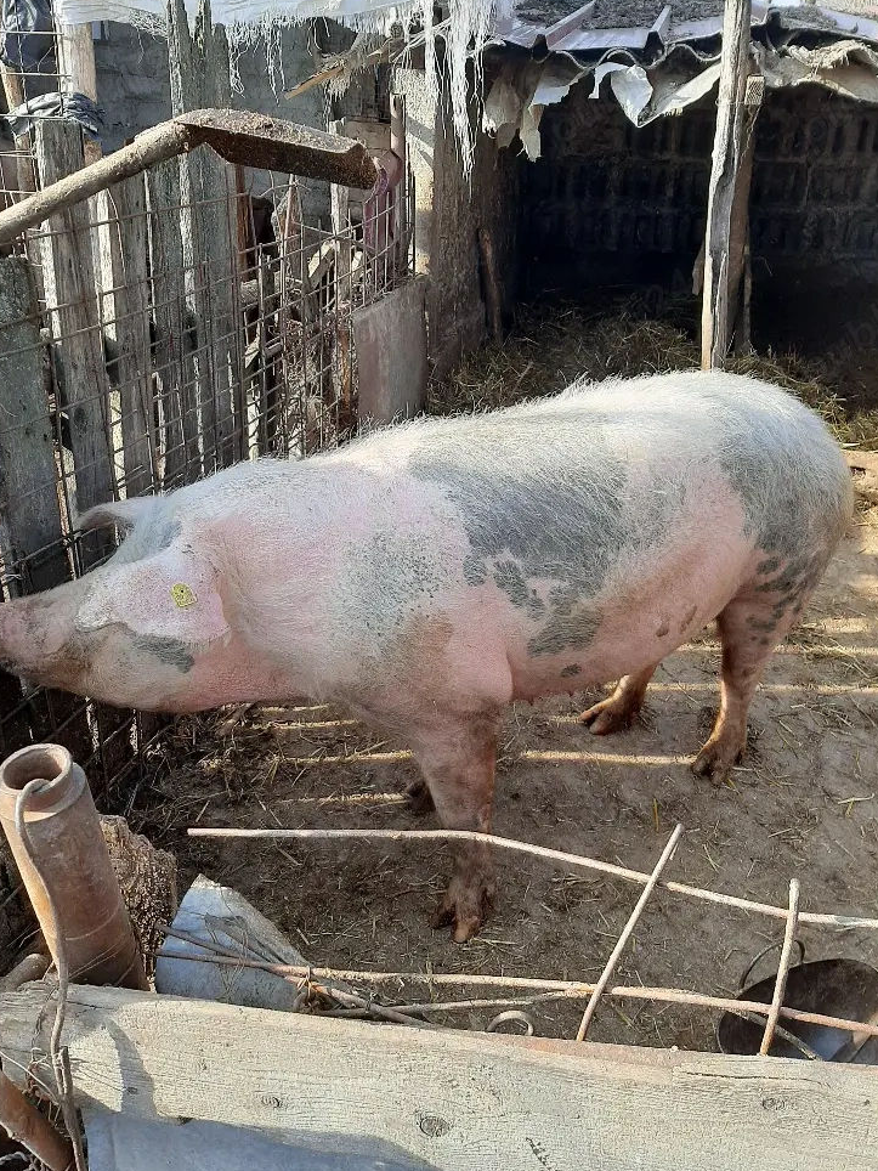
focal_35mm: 28
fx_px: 947
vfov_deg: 63.4
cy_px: 579
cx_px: 427
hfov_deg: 49.7
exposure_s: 1/385
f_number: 1.7
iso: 40
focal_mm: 3.93
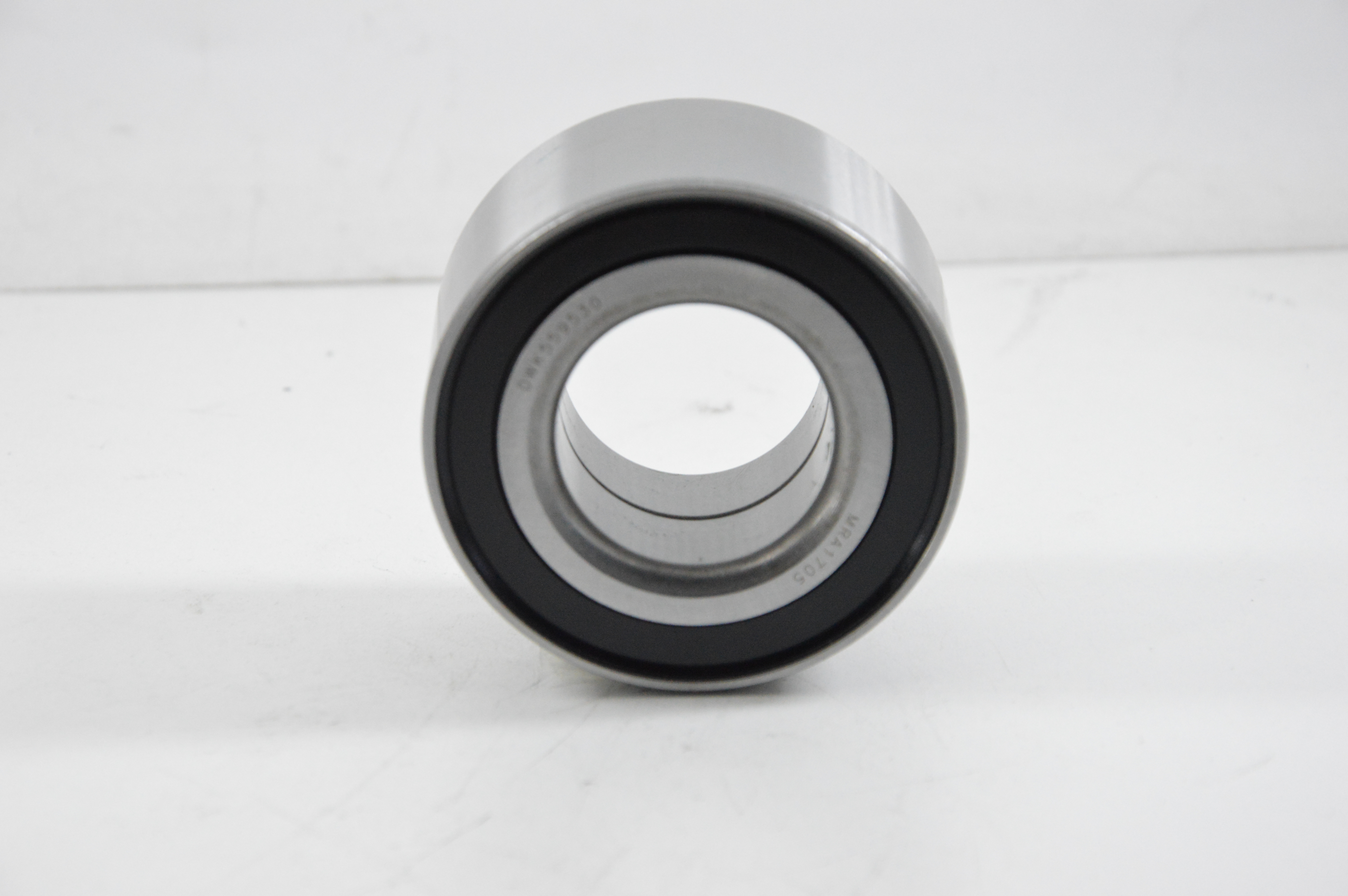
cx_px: 674
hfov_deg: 14.9
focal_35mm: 138
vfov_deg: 9.9
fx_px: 5163
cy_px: 448
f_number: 8
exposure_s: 1/100
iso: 3200
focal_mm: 92
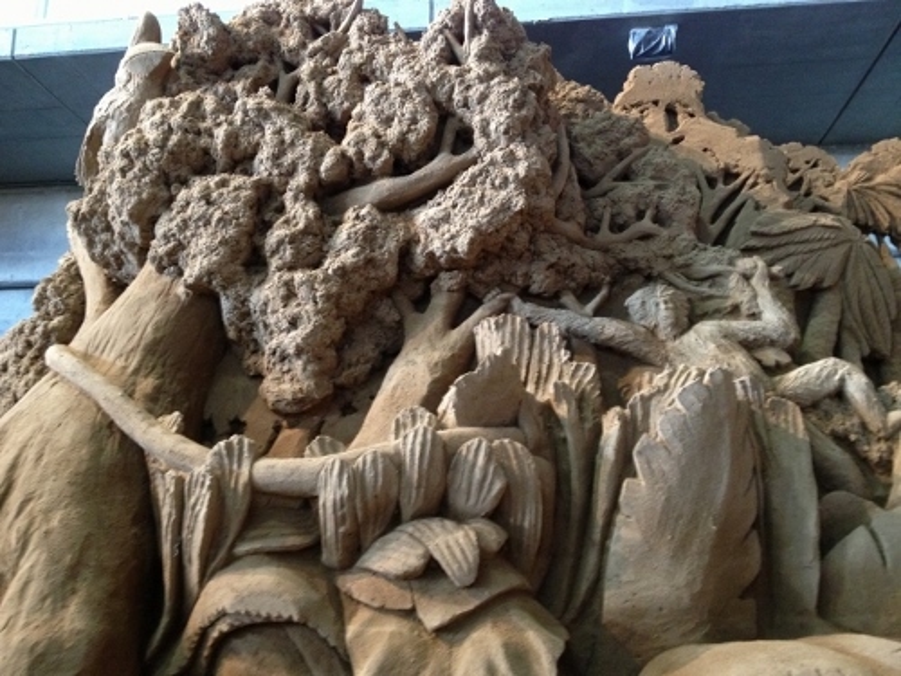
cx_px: 450
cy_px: 338
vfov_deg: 40.7
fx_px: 911
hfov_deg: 52.6
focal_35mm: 35
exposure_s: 1/20
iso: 250
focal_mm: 4.28
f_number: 2.4
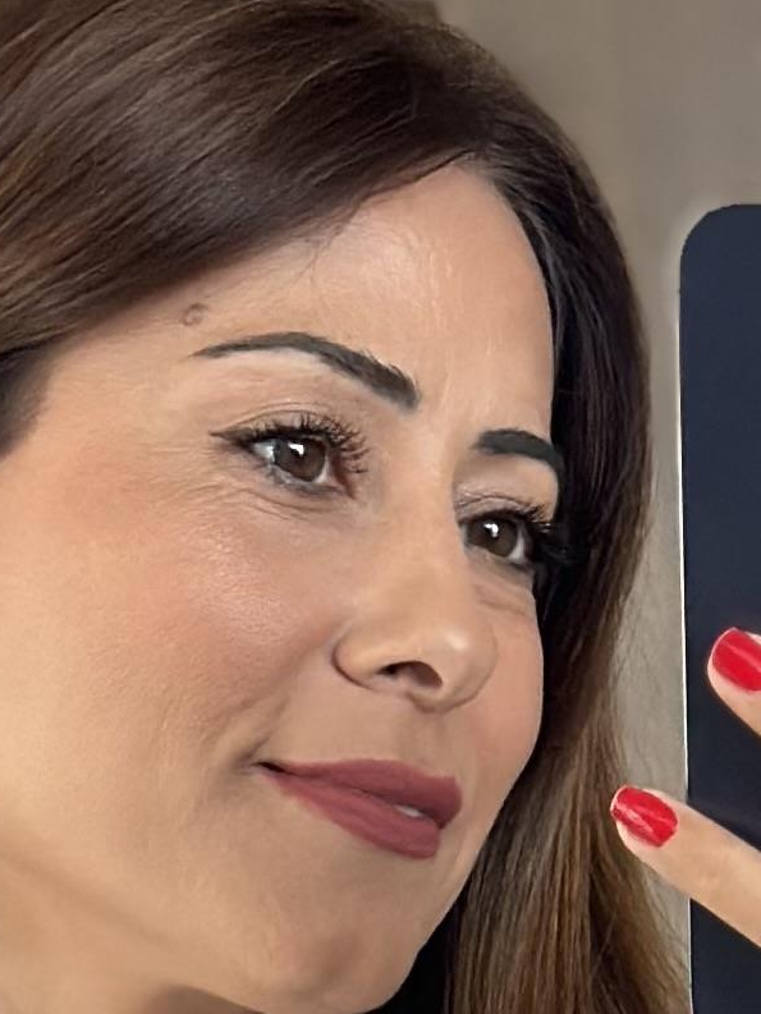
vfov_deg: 7.7
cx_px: 301
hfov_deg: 6.1
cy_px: 2119
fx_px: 7150
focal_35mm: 244
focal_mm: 6.86
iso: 125
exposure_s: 1/121
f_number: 1.78
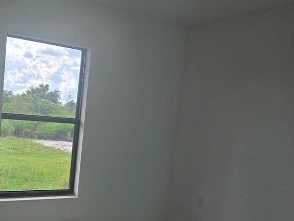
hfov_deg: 45.4
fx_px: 331
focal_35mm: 39
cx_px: 58
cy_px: 143
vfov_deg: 36.5
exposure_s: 1/984
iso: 80
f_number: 1.8
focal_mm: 5.4
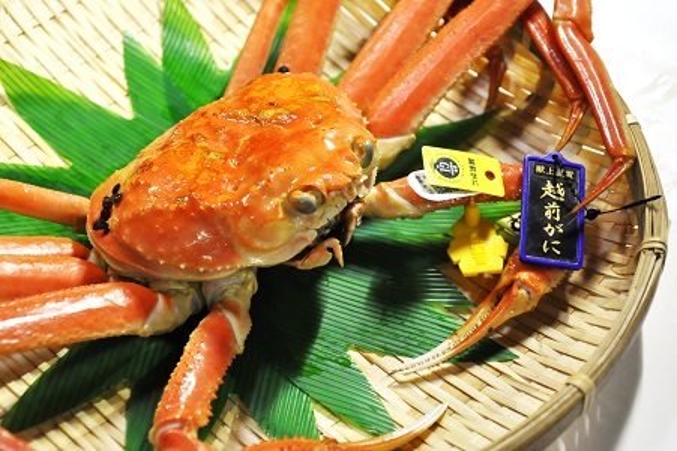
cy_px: 226
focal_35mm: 87
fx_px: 1635
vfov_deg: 15.7
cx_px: 338
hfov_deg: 23.4
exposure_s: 1/125
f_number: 5
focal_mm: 58
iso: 3200
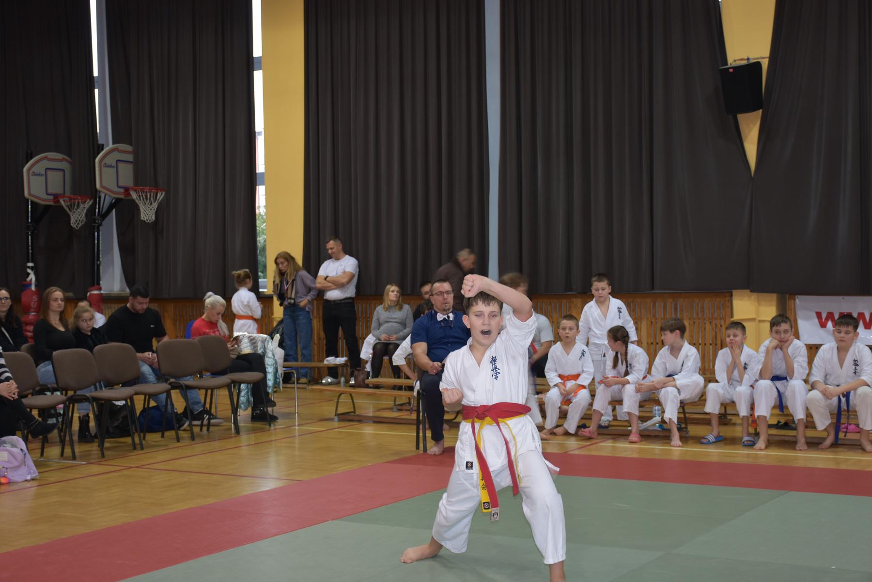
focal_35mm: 57
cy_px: 291
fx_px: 1381
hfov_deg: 35.0
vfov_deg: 23.8
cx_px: 436
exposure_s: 1/25
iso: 400
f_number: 4.2
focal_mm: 38
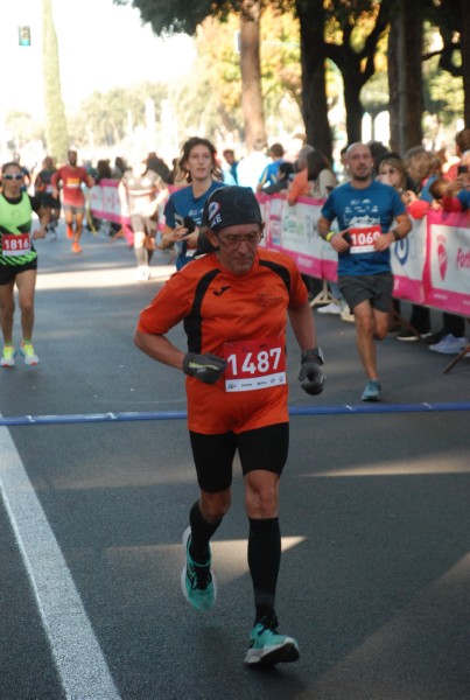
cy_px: 350
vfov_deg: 18.1
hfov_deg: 12.2
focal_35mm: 112
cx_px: 235
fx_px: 2192
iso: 1000
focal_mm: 75
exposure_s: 1/250
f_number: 5.6
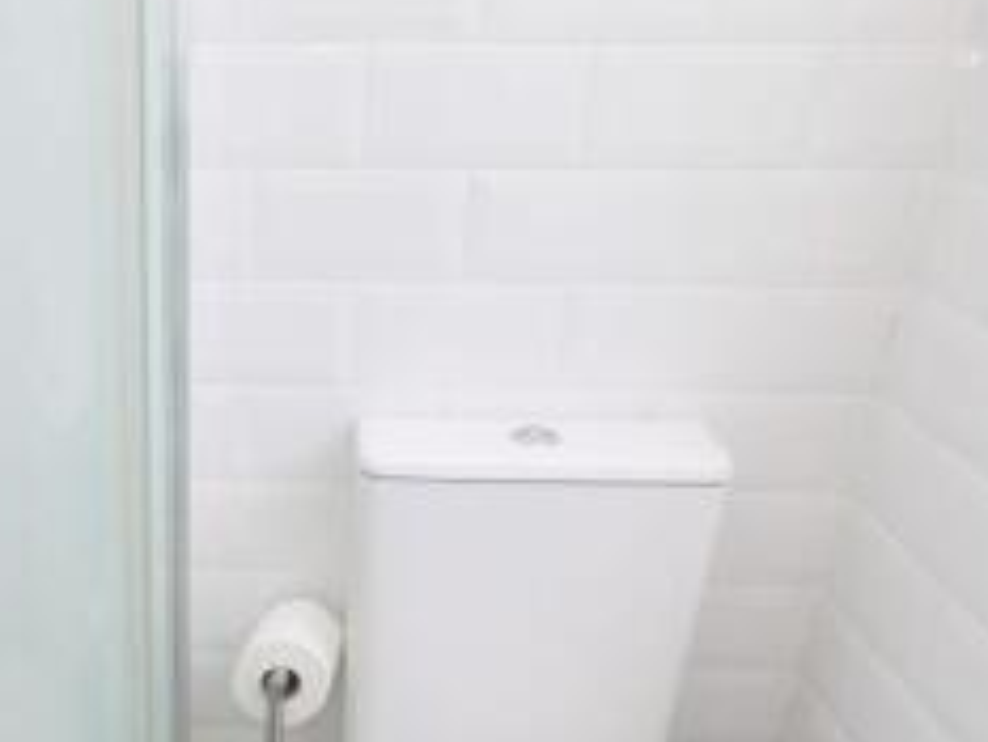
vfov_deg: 29.4
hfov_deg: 40.0
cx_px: 172
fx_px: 1285
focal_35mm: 45
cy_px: 791
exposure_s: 1/100
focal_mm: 9
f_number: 4
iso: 100
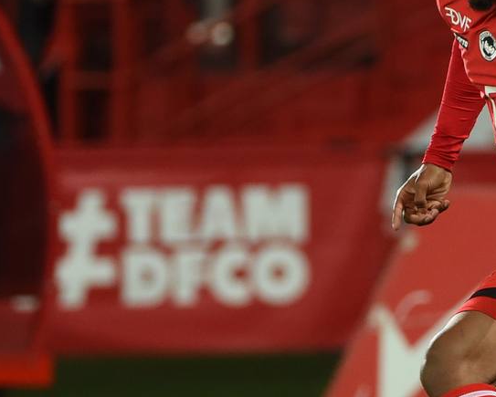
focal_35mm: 1326
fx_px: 19476
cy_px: 164
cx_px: 492
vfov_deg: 1.2
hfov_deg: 1.5
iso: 3200
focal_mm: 400
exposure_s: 1/800
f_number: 4
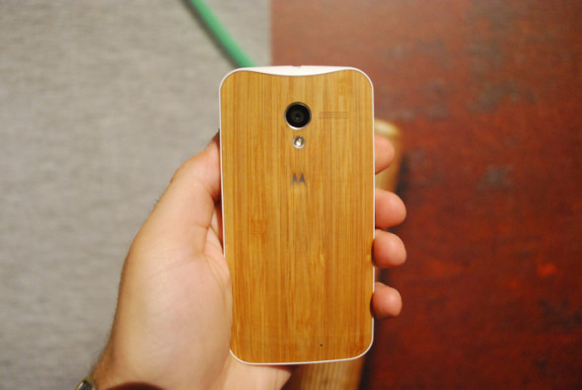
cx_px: 291
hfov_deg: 57.2
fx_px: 534
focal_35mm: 33
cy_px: 195
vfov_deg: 40.1
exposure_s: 1/30
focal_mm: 22
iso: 1600
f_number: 4
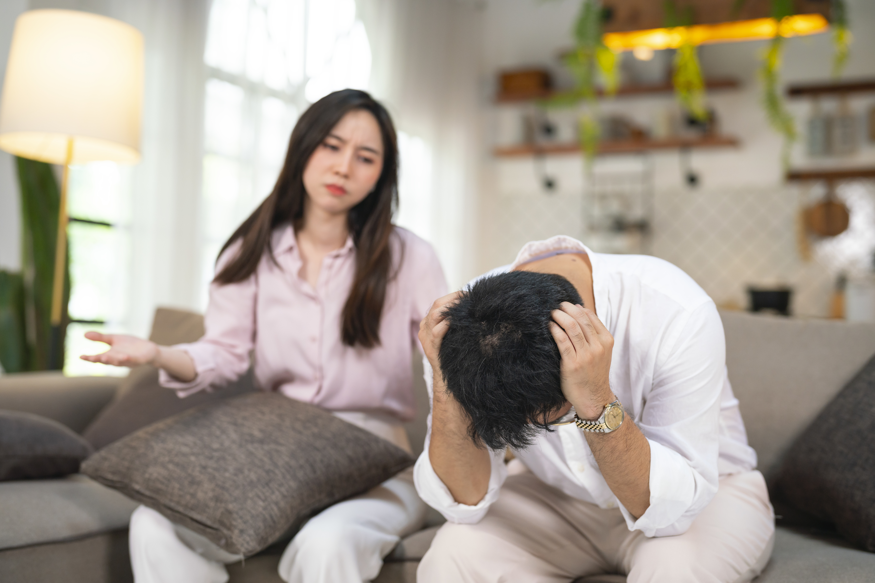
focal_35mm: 50
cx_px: 438
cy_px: 292
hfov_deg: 39.6
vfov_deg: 27.0
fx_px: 1215
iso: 500
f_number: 2
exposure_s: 1/500
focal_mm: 50
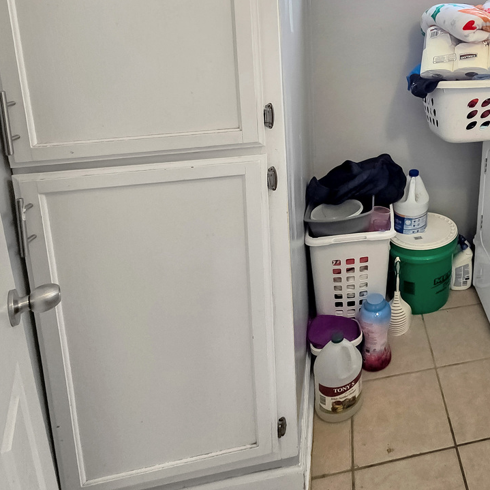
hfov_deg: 56.4
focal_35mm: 23
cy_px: 179
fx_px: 368
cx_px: 456
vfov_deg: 66.1
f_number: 2.2
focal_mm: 2.2
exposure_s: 1/120
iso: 80
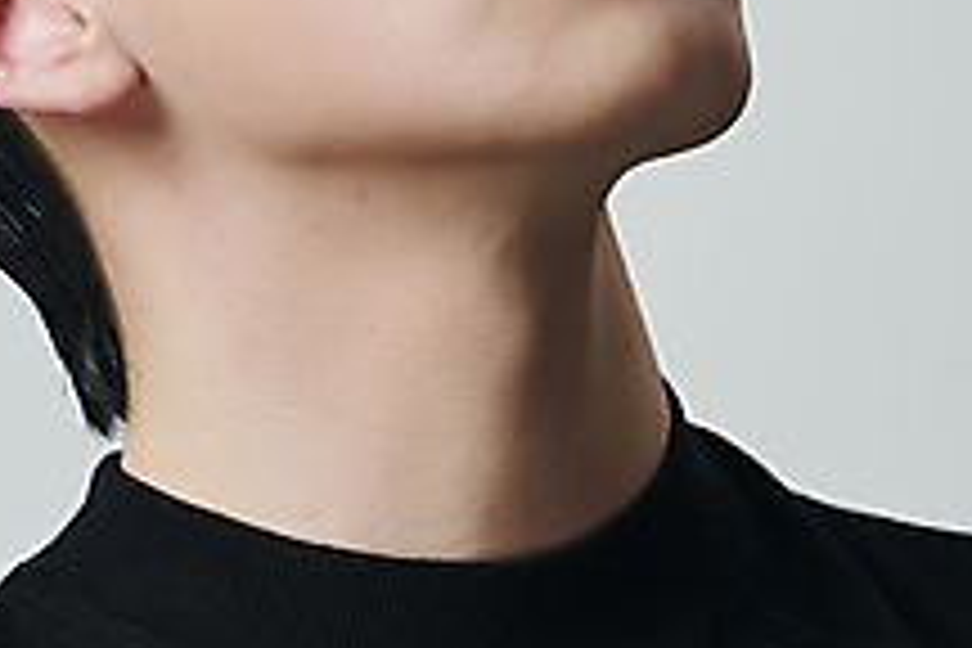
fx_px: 14957
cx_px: -83
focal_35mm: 554
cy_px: -108
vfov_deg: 2.5
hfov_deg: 3.7
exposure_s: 1/125
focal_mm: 200
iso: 64
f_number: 7.1
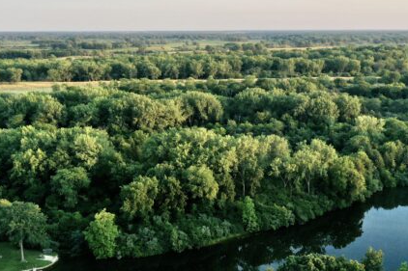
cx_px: 289
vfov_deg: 26.5
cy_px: 133
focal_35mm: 51
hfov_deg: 38.2
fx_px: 578
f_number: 5
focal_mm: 10.26
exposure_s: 1/200
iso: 100
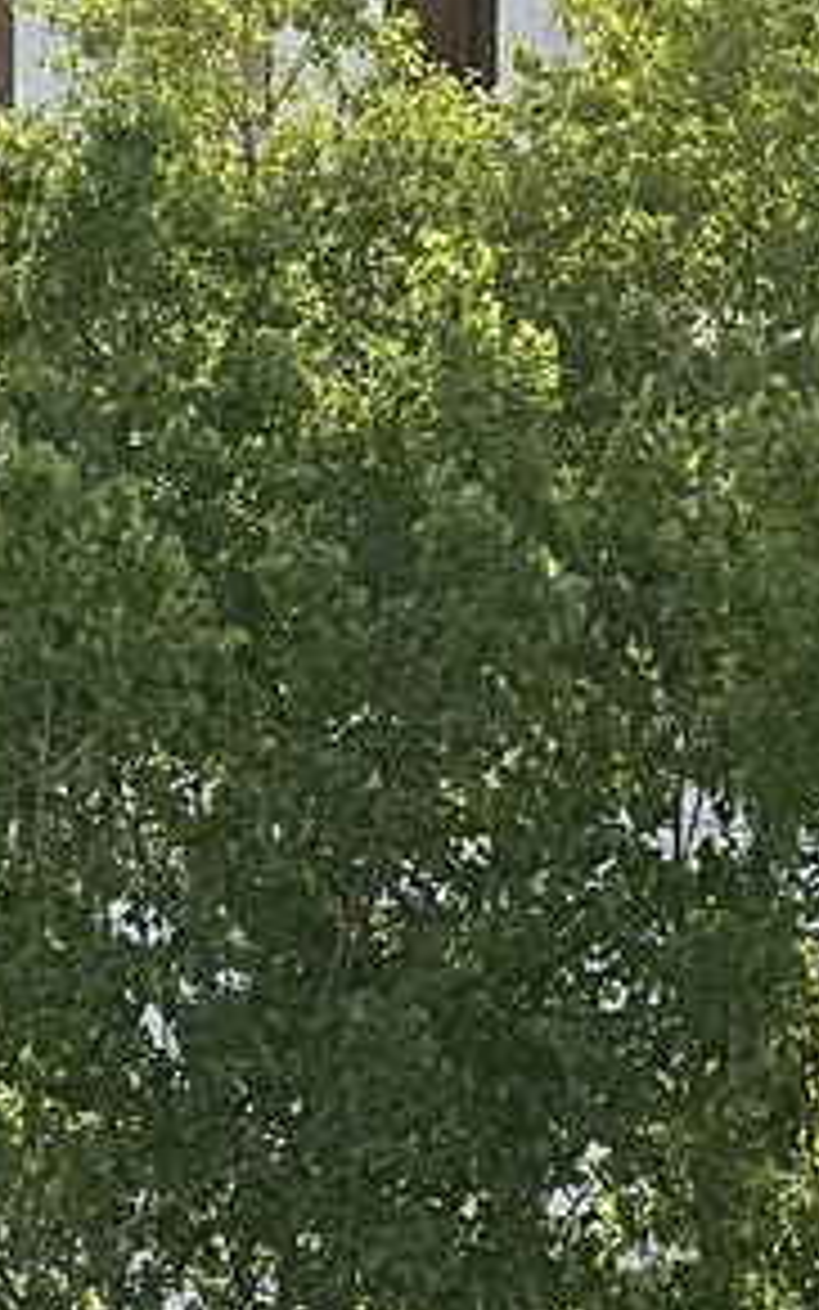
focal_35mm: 359
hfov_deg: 3.7
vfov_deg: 5.8
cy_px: -221
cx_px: 369
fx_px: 12815
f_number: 2.8
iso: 32
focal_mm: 9
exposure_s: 1/296
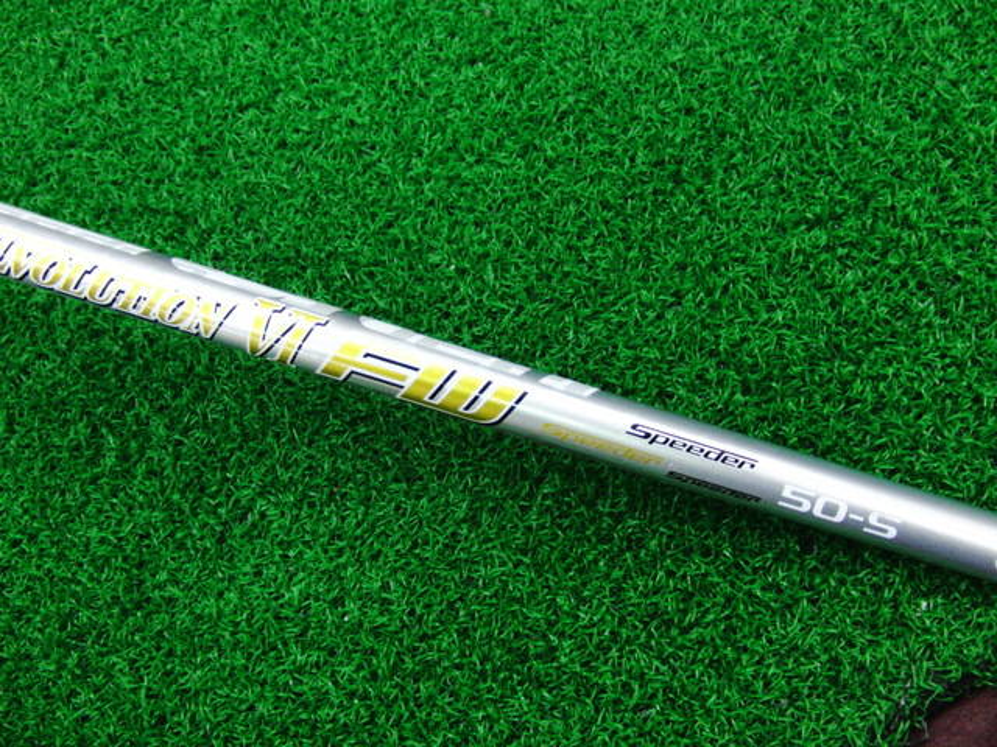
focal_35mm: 37
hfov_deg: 50.1
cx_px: 498
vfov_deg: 38.7
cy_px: 374
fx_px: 1066
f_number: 3.6
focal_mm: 6.42
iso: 400
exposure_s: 1/40
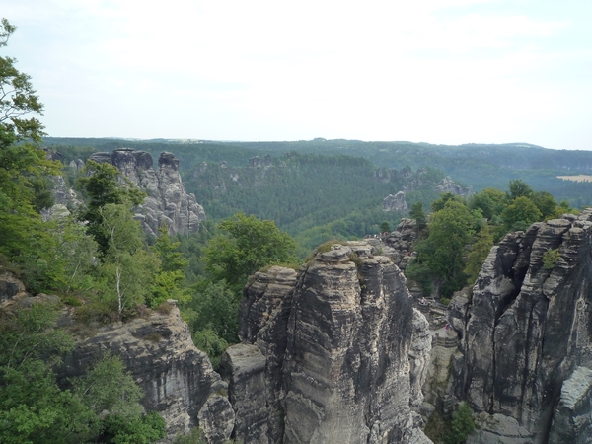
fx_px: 428
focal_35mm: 25
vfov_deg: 54.9
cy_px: 222
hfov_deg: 69.4
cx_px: 296
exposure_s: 1/500
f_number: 3.5
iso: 160
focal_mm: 4.4
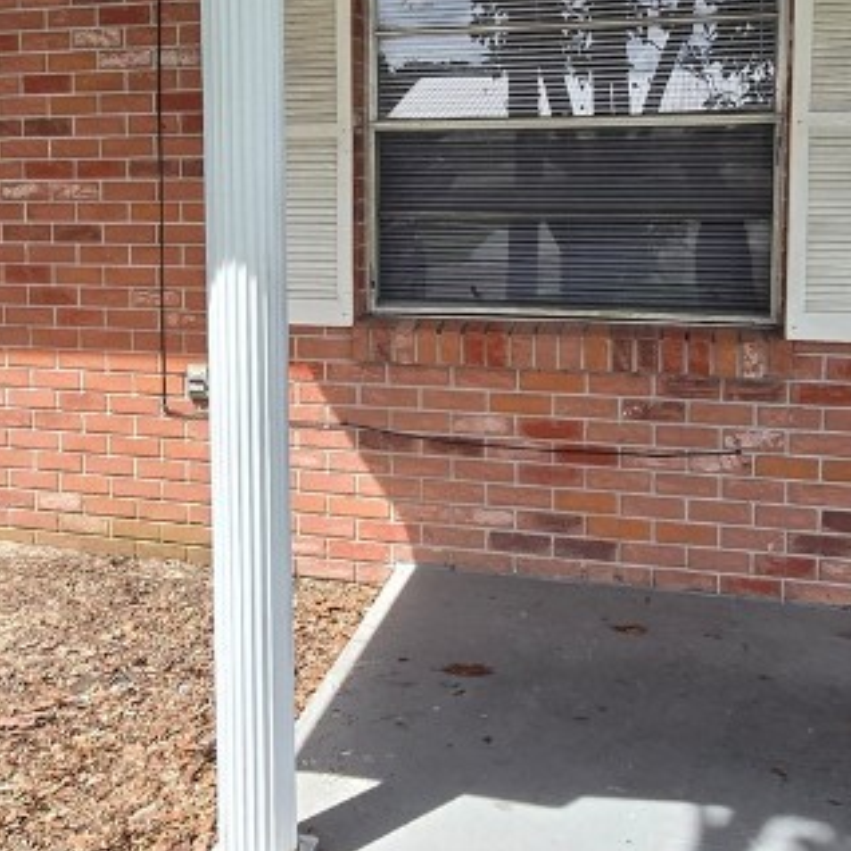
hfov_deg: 44.8
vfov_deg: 44.2
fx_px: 1029
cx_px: 359
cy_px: 276
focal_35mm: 37
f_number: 2.2
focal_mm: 2.2
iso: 50
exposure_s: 1/1024
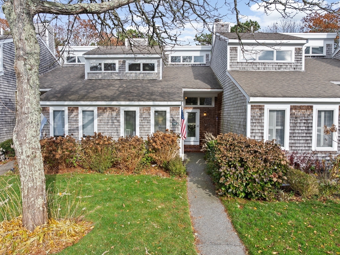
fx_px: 236
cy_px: 128
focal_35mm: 24
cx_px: 170
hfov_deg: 71.6
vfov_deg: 56.8
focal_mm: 12.29
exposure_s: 1/40
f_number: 2.8
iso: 100
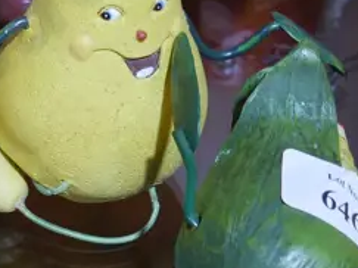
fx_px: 1395
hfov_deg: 14.6
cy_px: -39
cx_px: 97
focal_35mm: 135
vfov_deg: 10.8
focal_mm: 16
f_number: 3.6
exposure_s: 1/60
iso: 400
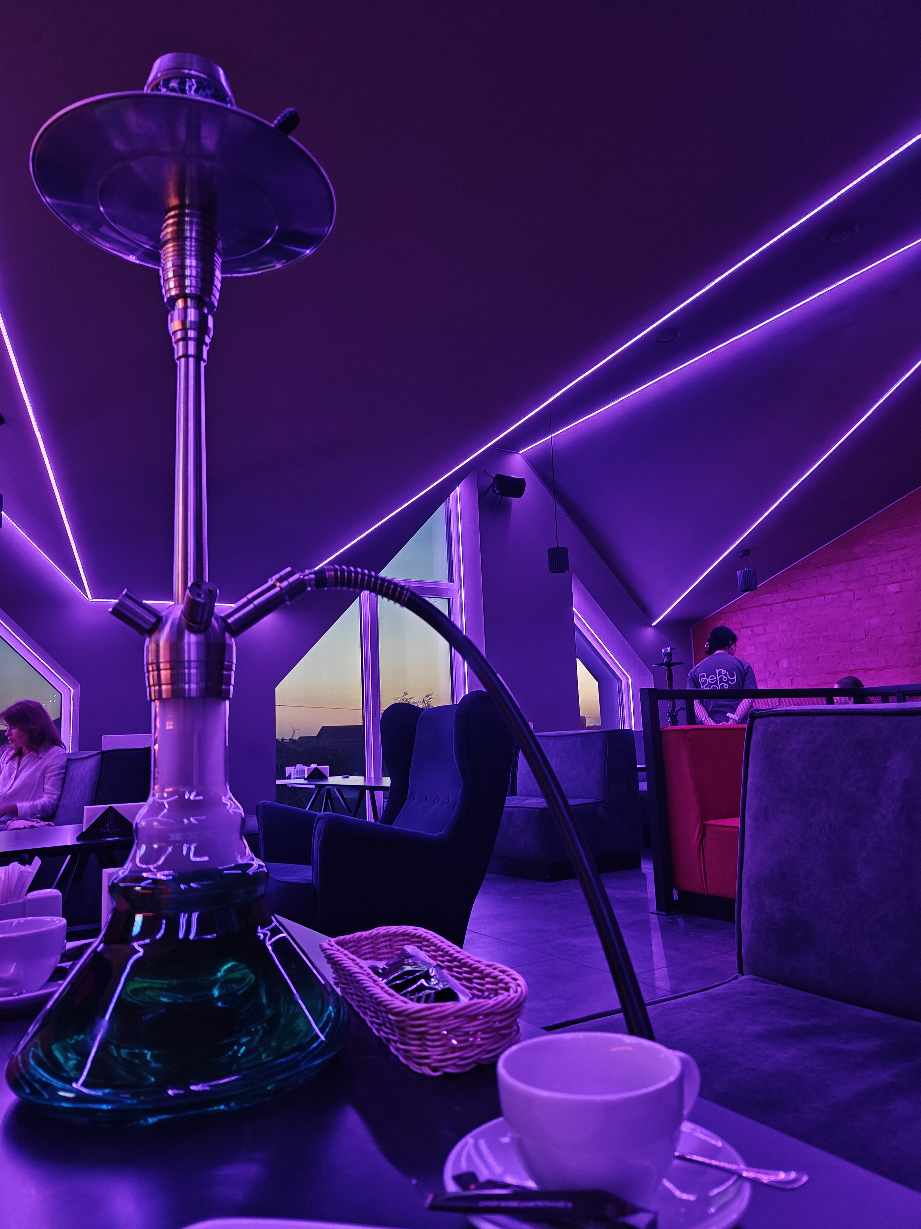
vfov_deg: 71.6
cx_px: 460
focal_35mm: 24
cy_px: 614
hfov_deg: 56.8
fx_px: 851
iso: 1250
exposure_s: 1/17
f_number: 1.8
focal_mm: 5.59
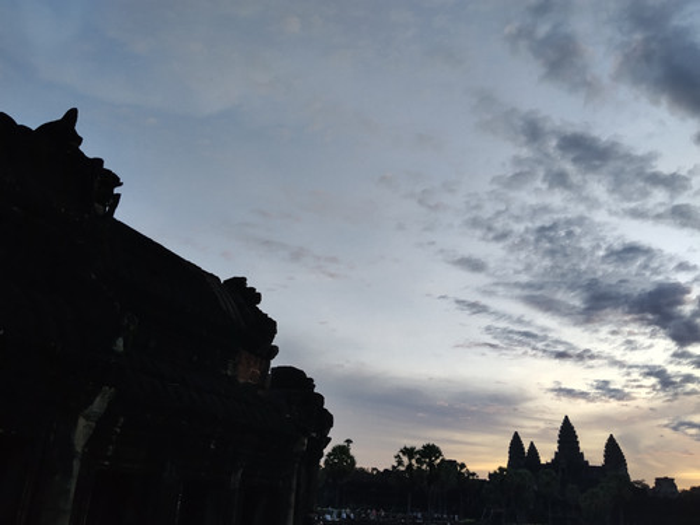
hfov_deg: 61.7
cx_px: 350
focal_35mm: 29
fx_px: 586
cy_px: 262
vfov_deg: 48.2
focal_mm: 4.22
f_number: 1.8
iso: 50
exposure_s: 1/167
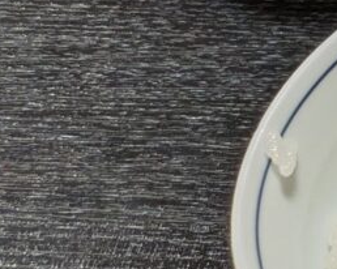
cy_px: 48
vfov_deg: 7.9
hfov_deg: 7.3
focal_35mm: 194
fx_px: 1933
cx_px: 1334
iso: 169
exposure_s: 1/100
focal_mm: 5.43
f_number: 1.89
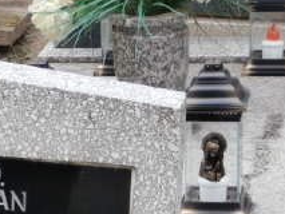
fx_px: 1681
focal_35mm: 204
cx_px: -59
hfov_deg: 9.6
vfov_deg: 7.2
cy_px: 247
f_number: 4.7
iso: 100
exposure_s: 1/200
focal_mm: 12.1
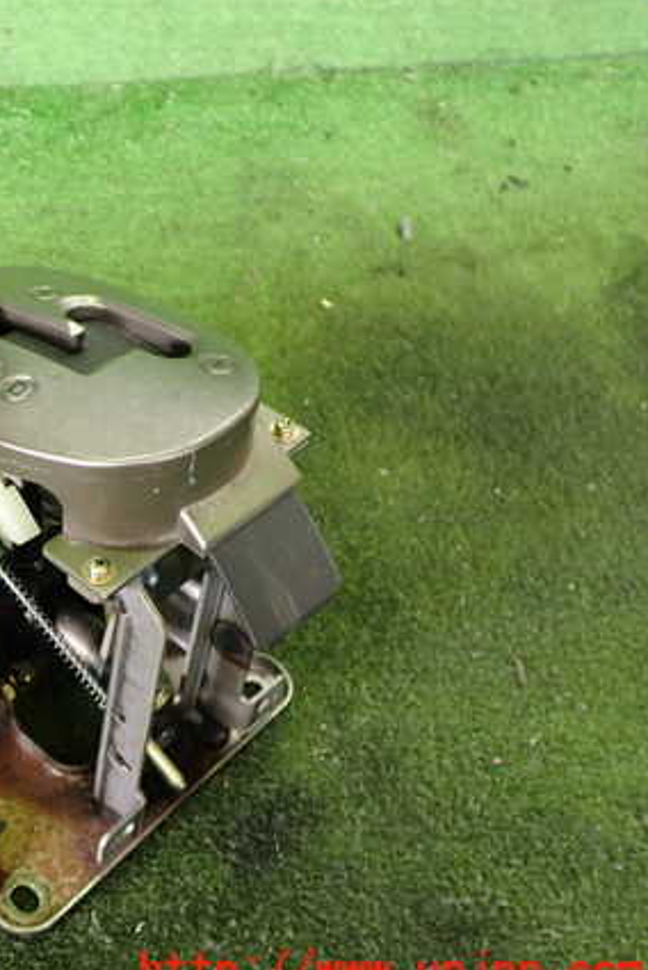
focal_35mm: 44
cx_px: -30
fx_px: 1186
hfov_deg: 28.3
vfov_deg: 44.5
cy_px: 488
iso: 320
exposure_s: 1/30
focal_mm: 5.4
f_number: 2.3
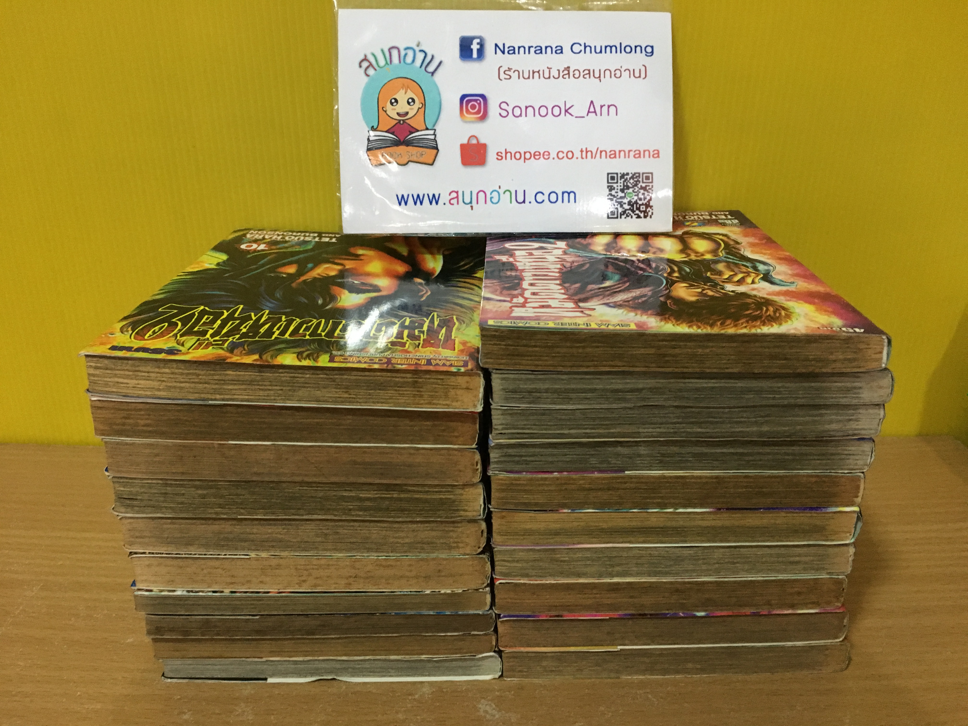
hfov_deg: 61.7
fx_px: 811
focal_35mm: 29
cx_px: 484
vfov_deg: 48.2
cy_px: 363
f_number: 2.2
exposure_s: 1/25
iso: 200
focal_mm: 4.15
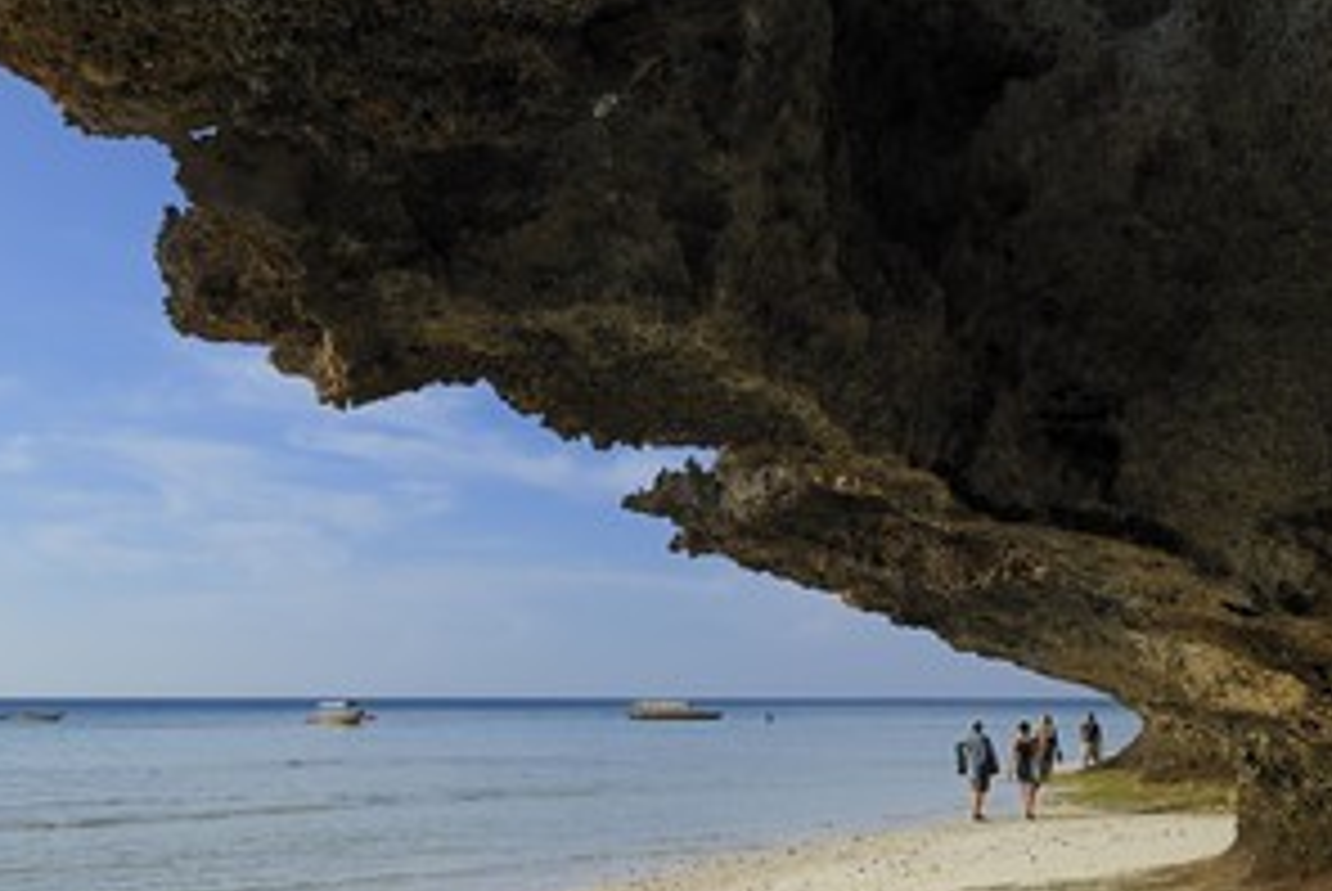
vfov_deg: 38.6
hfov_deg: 54.8
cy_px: 585
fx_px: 1259
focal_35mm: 34
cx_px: 459
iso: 200
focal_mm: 24
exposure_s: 1/160
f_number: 16
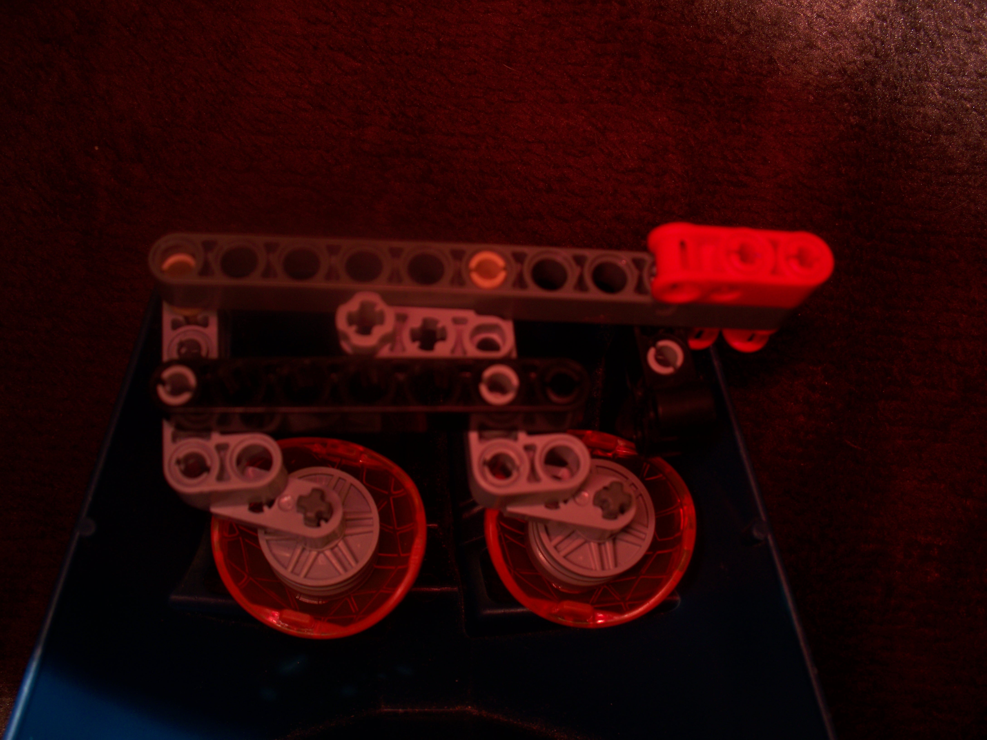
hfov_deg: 52.6
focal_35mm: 35
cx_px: 494
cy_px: 370
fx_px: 998
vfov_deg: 40.7
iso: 80
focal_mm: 7.54
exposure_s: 1/30
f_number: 2.8
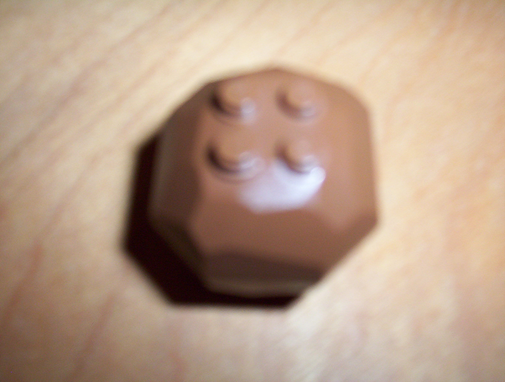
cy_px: 191
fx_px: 629
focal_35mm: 43
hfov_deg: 43.8
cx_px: 252
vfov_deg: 33.7
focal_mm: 5.77
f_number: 2.73
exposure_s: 1/60
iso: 140
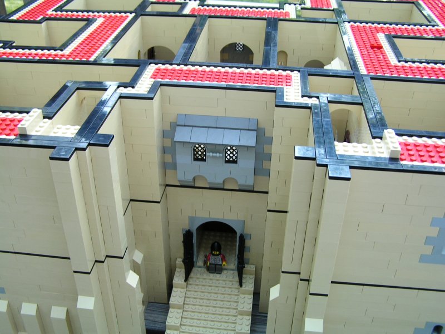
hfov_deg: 49.0
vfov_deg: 37.7
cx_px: 222
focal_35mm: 38
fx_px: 489
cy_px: 167
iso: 50
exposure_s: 1/40
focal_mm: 6.3
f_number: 3.2
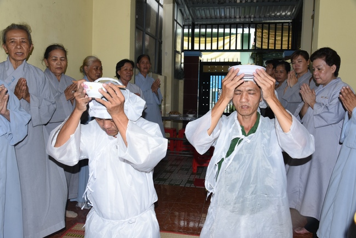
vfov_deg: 43.6
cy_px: 119
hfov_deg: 61.9
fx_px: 297
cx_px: 178
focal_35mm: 30
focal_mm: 30
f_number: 8
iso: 320
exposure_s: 1/100
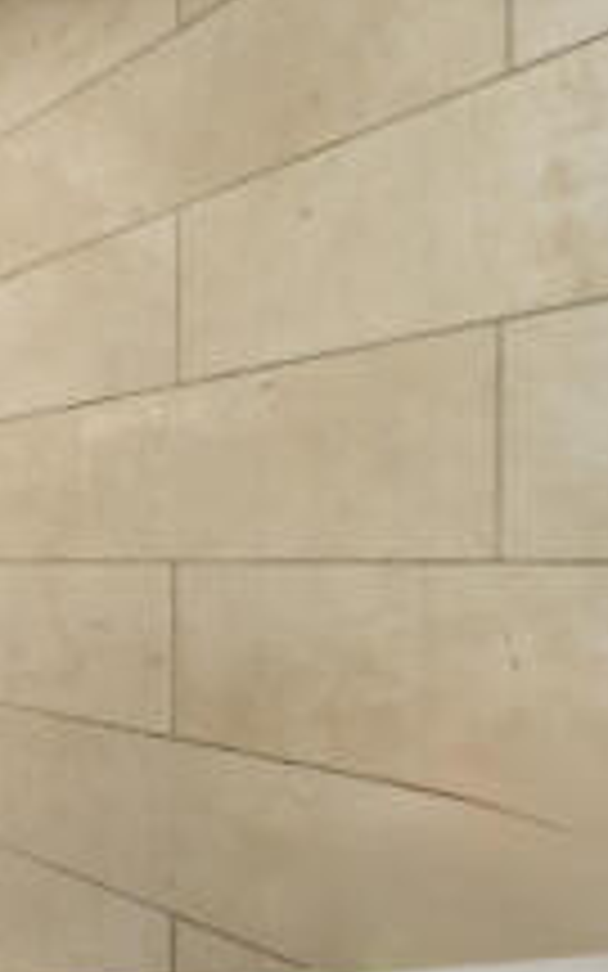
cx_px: -446
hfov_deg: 23.9
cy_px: 628
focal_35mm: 27
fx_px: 716
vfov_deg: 67.0
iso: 800
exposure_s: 1/10
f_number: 11
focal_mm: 12
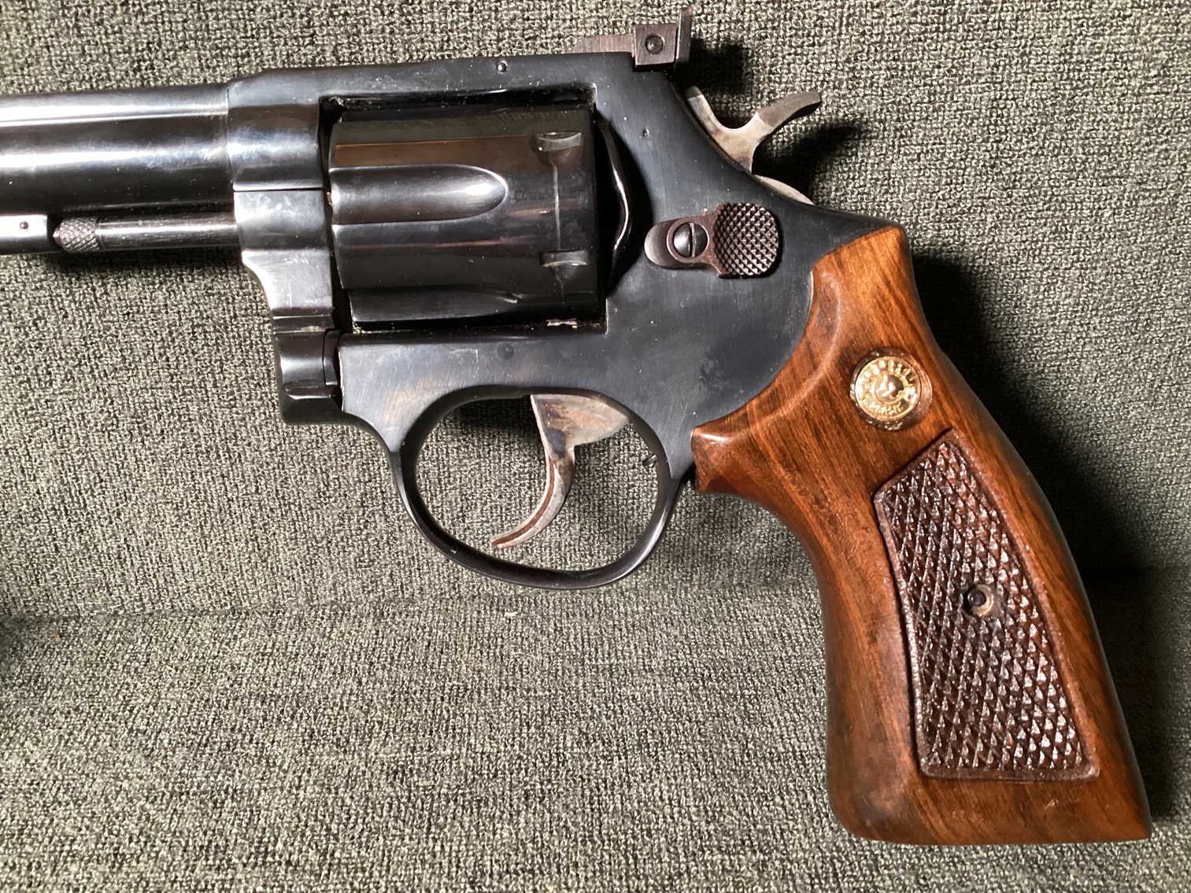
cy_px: 446
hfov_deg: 58.3
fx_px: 1067
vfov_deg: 45.4
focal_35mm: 31
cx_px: 596
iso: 400
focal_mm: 3.3
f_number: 2.4
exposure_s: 1/30
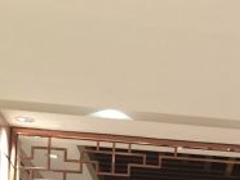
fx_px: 757
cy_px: 296
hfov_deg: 16.4
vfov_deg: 12.7
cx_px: 361
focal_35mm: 109
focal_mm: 4.15
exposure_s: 1/15
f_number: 2.2
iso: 80
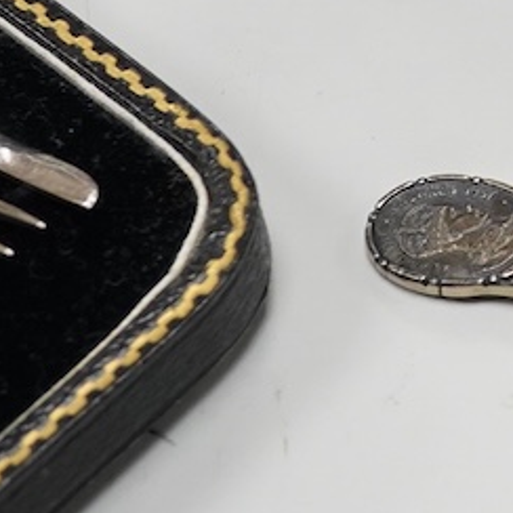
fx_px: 2951
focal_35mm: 176
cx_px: 1092
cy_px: -126
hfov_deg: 9.2
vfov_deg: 9.8
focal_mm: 30
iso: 2500
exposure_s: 1/250
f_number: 10
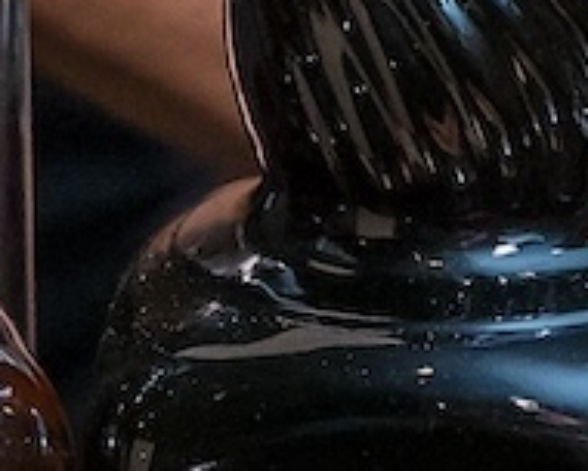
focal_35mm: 187
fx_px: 3254
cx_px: 12
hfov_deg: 10.3
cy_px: 545
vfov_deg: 8.2
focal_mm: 31.5
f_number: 5
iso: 3200
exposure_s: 1/200
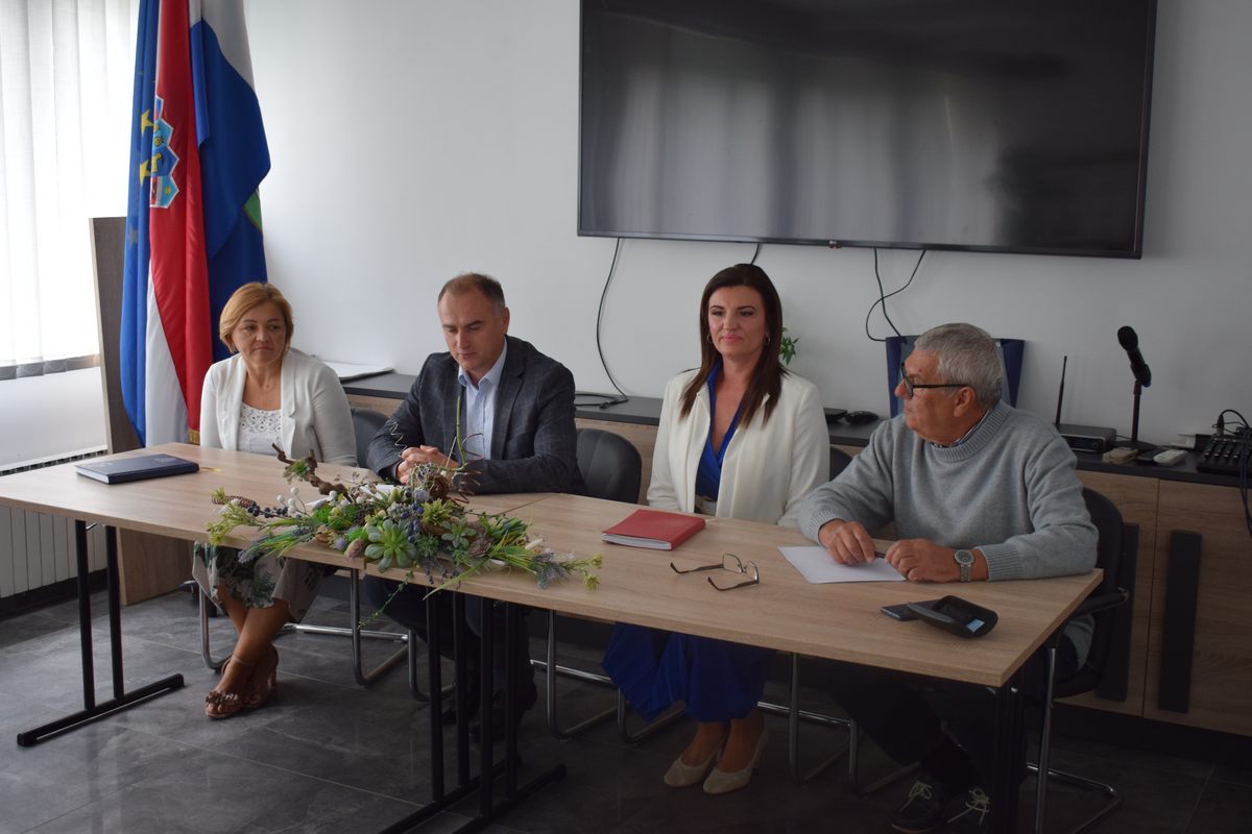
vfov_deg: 30.8
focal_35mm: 44
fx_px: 1513
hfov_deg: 45.0
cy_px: 417
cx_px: 626
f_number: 4.2
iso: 560
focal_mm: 29
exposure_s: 1/60
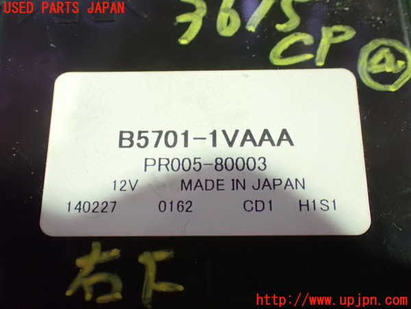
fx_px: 522
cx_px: 206
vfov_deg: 32.9
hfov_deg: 42.9
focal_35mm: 44
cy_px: 154
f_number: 2.9
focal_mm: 7.84
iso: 1600
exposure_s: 1/40
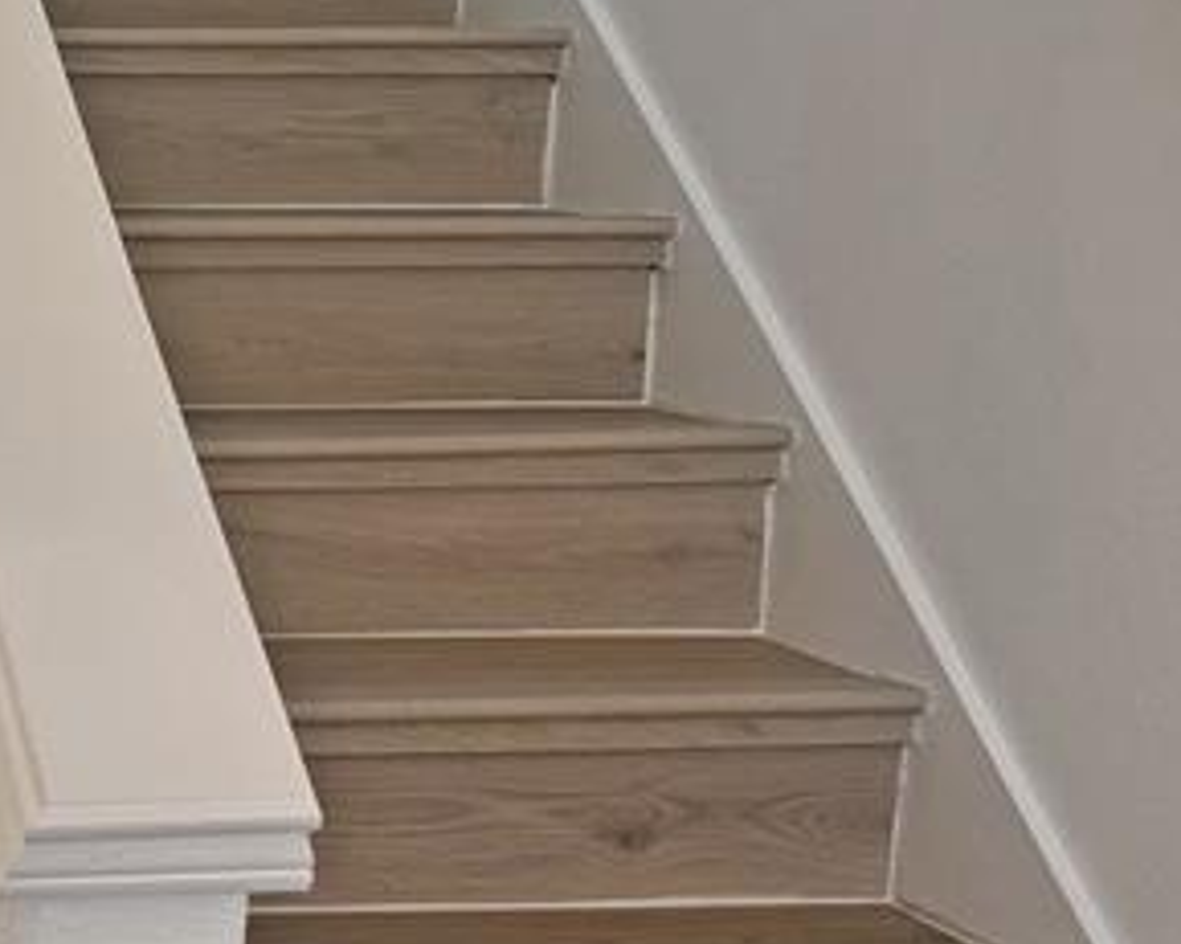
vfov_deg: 18.5
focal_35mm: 83
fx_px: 2900
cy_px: 503
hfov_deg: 20.9
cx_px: -368
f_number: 1.78
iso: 100
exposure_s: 1/120
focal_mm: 6.86
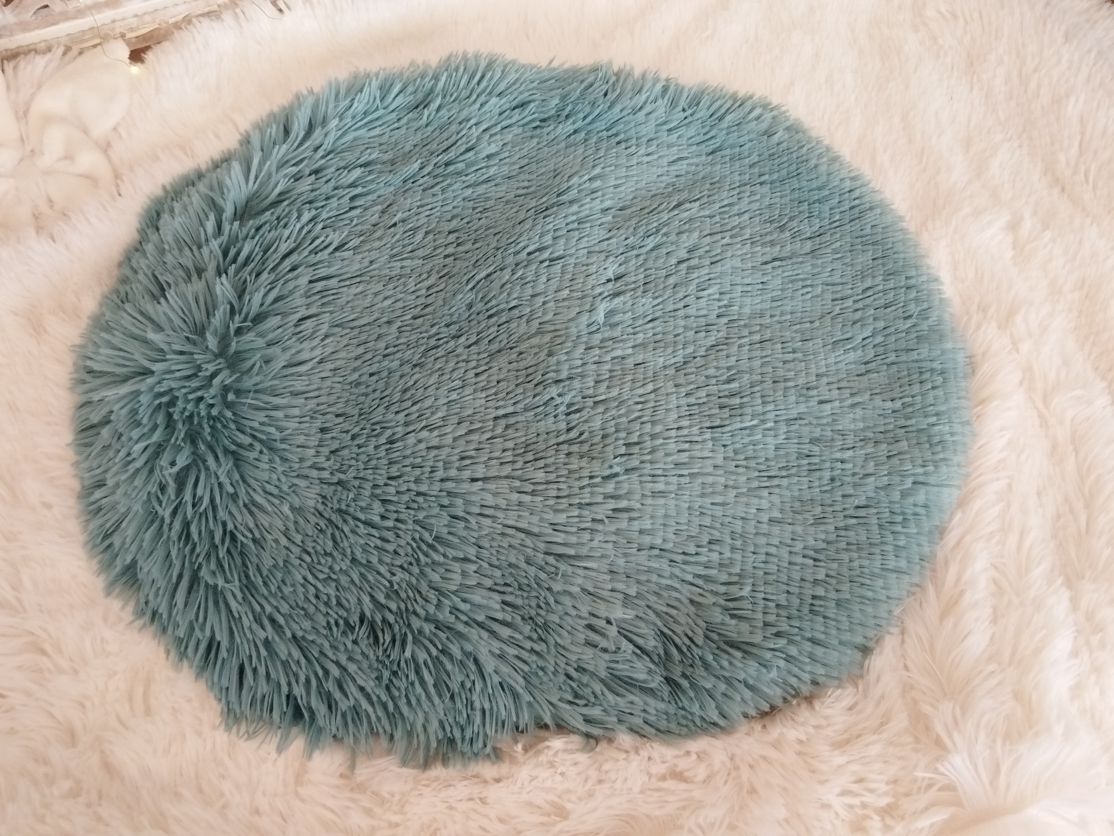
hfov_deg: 67.3
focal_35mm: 26
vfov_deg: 53.1
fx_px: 837
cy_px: 418
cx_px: 557
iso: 640
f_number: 1.9
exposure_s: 1/50
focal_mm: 4.95
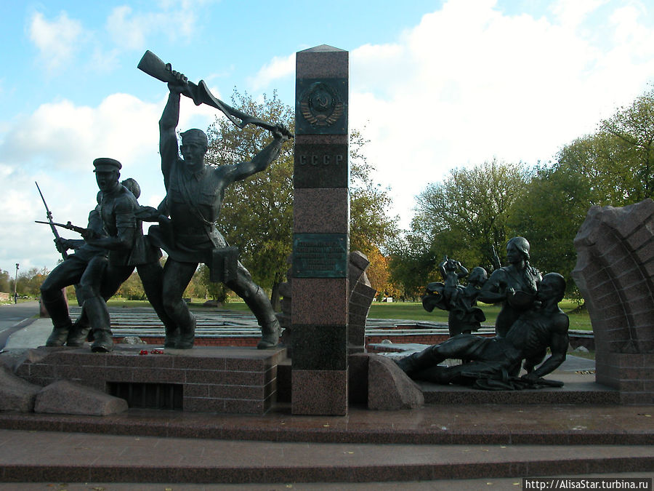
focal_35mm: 35
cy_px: 246
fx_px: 661
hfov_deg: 52.6
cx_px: 327
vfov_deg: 40.7
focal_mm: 8.9
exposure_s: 1/184
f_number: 5
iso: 100
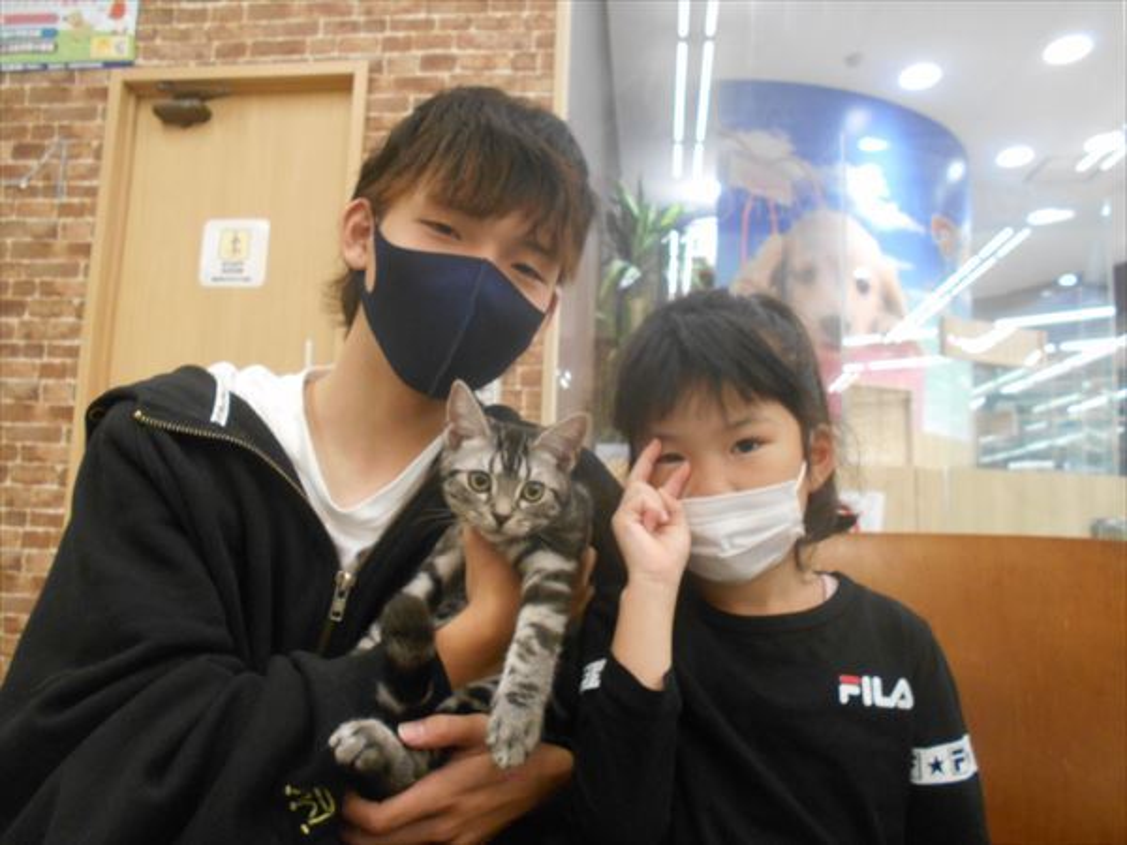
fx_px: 846
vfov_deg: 53.1
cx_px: 564
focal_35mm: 26
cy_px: 422
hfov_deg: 67.3
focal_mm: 4.6
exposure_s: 1/30
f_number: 3.2
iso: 400
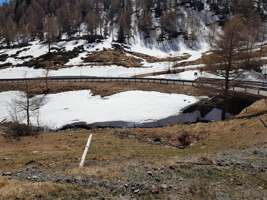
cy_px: 100
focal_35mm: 26
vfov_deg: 53.1
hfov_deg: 67.3
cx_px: 134
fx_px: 201
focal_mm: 4.2
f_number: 1.7
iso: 50
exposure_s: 1/5856
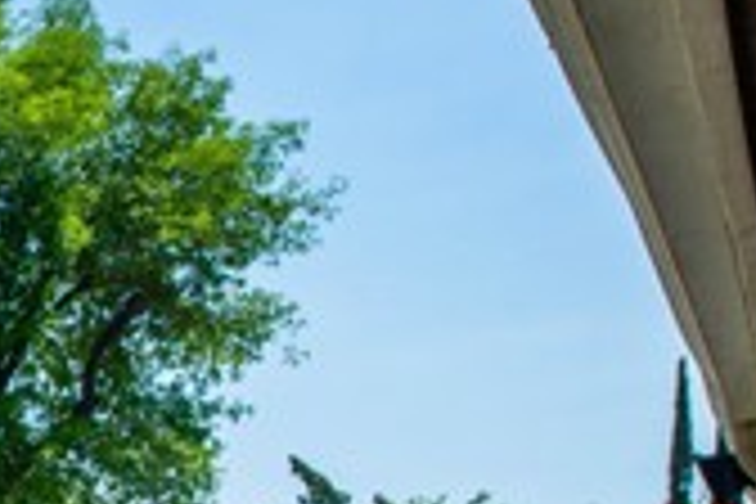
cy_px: 758
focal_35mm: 76
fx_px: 1596
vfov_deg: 16.4
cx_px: -612
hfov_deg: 19.6
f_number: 7.1
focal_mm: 20
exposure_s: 1/2000
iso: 400
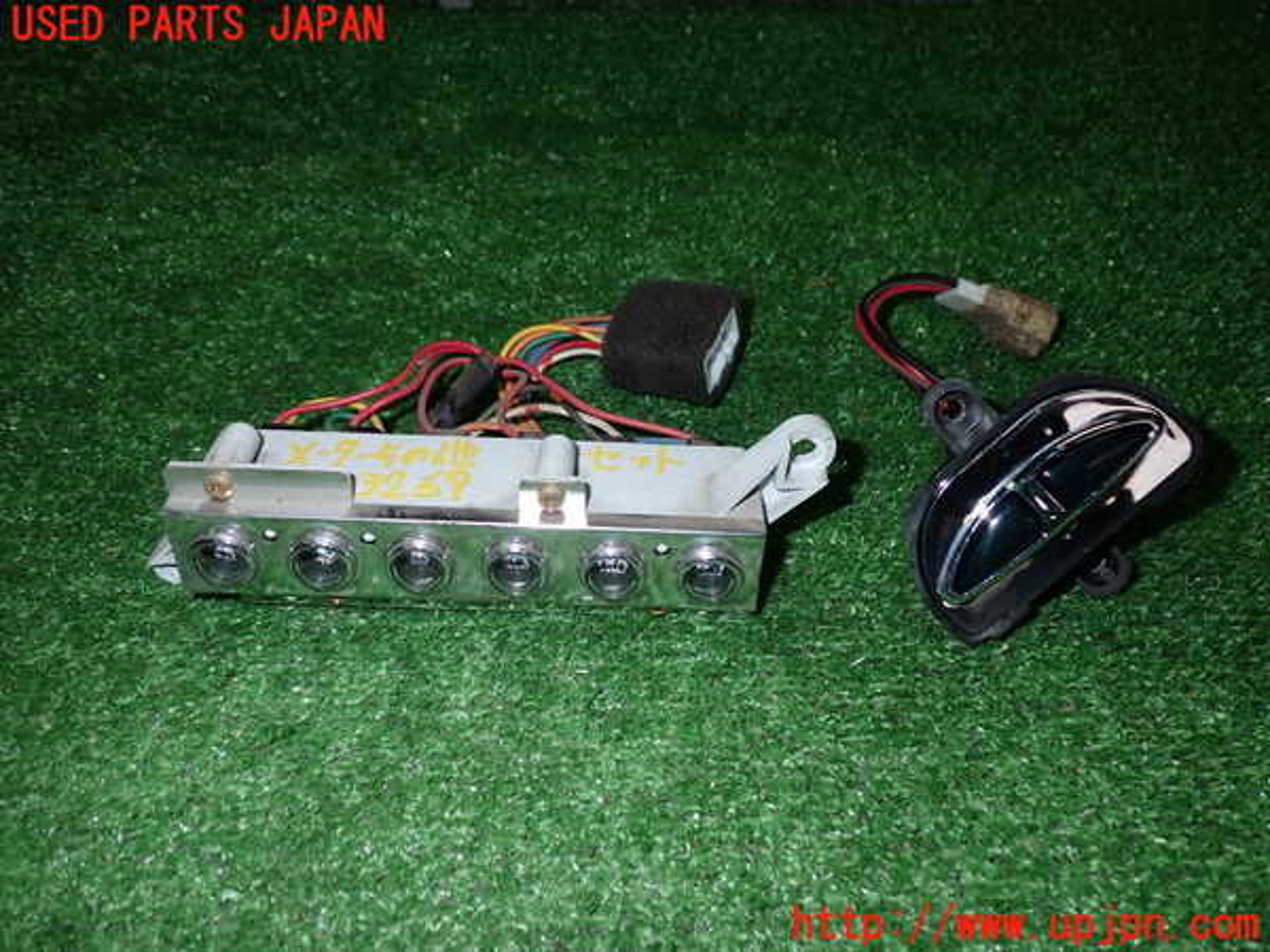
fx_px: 1101
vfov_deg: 46.8
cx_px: 635
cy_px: 476
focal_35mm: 30
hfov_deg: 60.0
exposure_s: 1/30
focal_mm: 5.4
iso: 200
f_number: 6.3
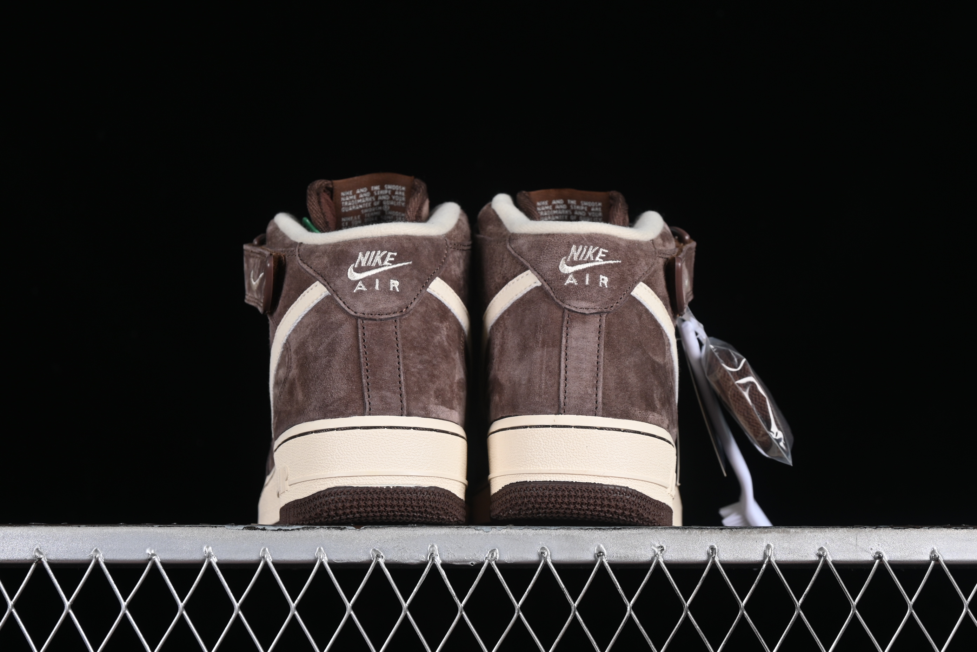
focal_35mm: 75
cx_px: 488
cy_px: 326
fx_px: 2035
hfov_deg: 27.0
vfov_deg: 18.2
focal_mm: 50
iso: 160
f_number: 7.1
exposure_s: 1/60
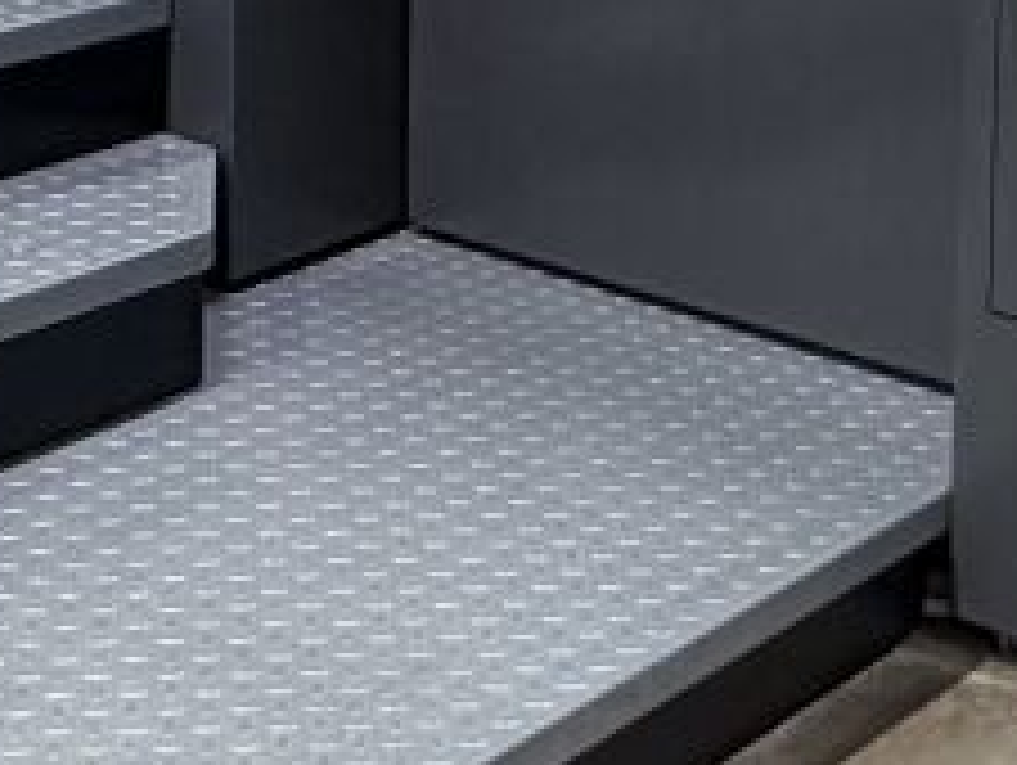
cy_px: -522
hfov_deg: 19.8
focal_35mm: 99
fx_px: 2912
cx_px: 508
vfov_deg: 13.7
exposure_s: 1/50
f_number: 2.2
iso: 320
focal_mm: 2.22
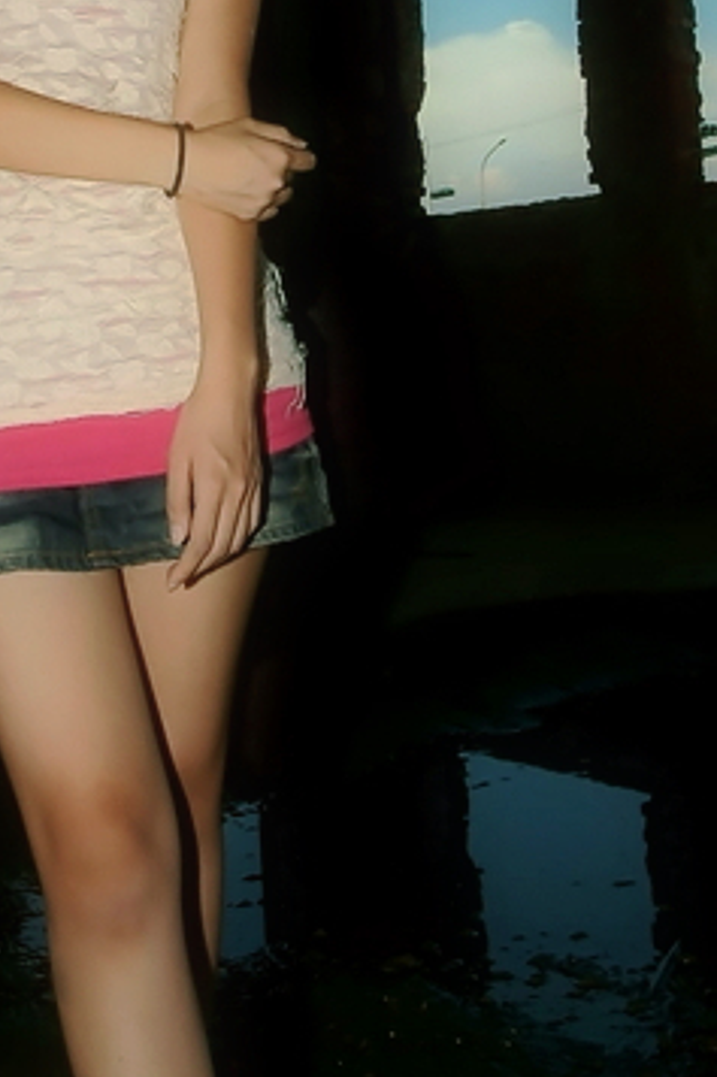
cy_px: 133
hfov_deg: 24.8
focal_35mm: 54
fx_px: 1615
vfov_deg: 35.0
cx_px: 197
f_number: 11
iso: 200
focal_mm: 16
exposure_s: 1/250
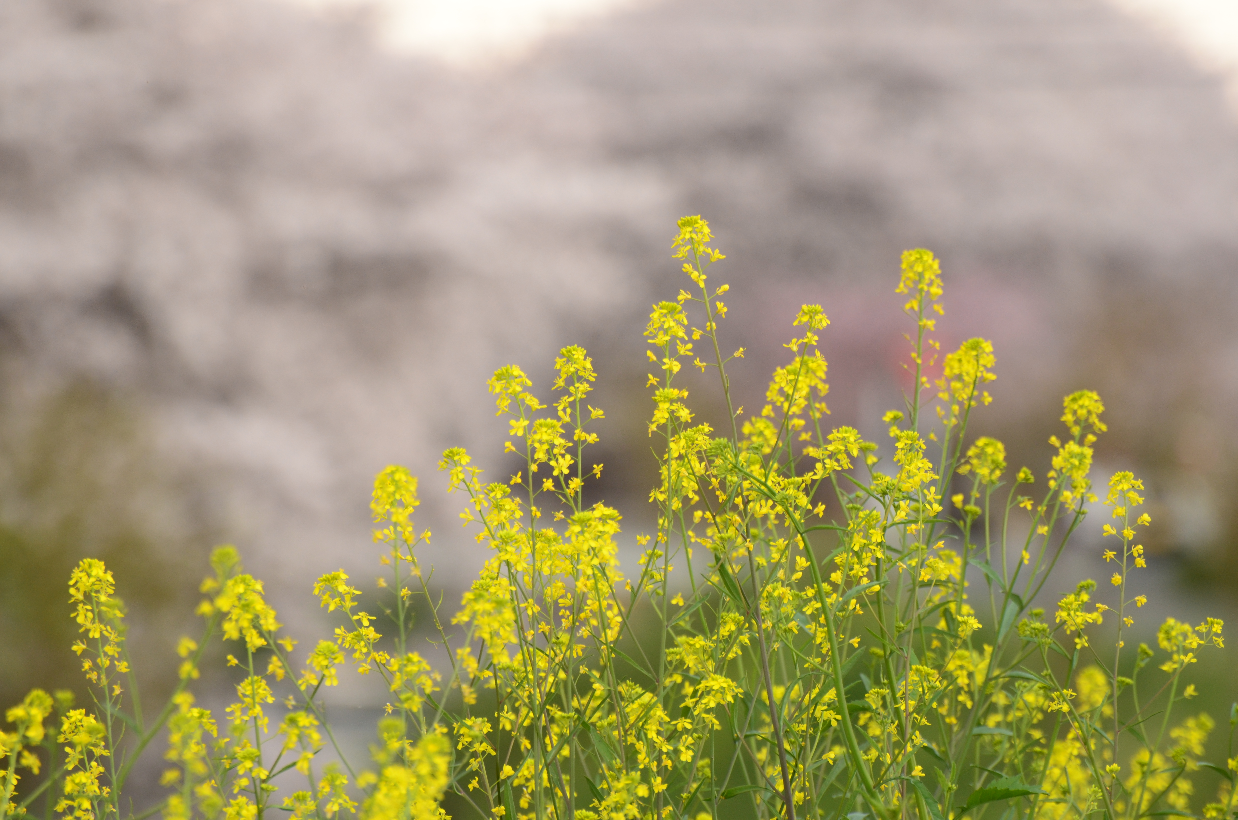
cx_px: 619
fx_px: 15443
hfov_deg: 4.6
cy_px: 410
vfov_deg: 3.0
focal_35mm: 450
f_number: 5.6
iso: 400
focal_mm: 300
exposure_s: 1/125
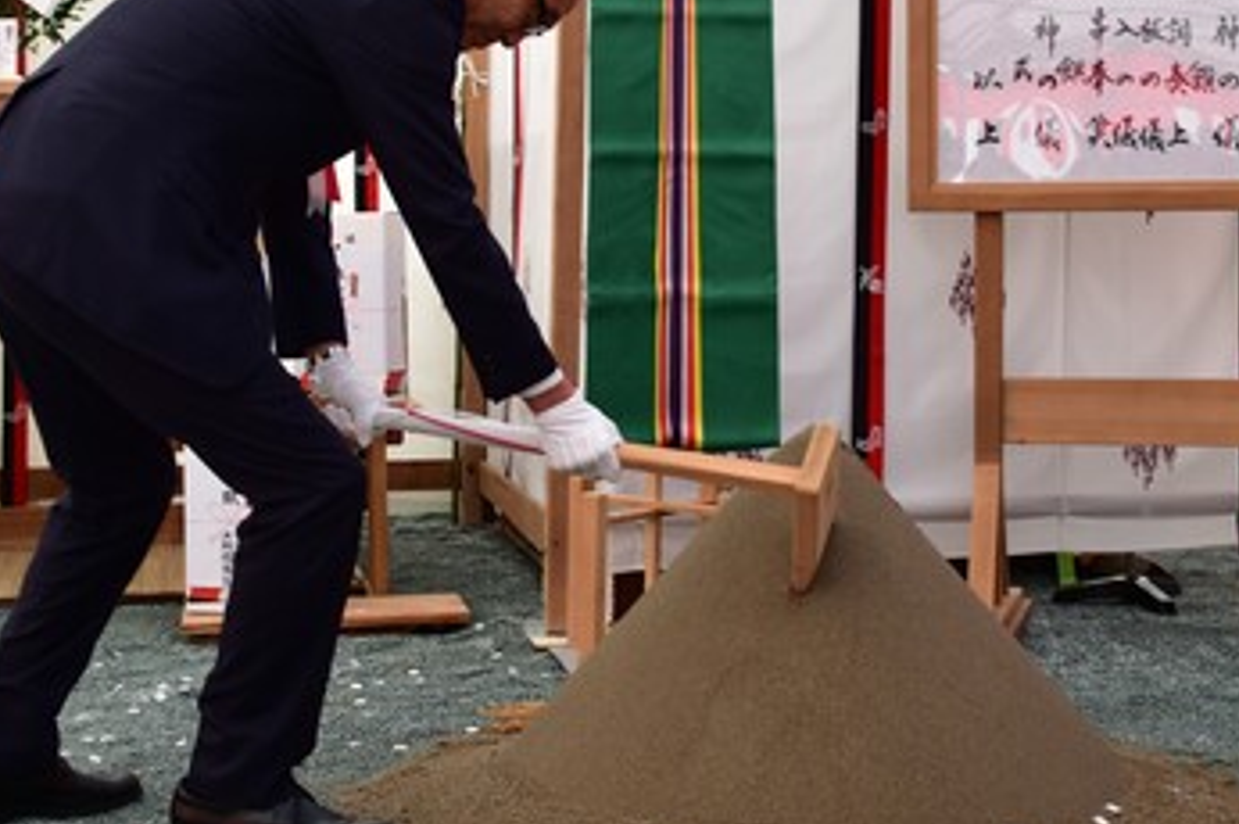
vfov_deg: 26.9
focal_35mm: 50
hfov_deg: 39.5
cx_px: 530
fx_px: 1719
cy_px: 351
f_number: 3.8
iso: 100
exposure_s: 1/20
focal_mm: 24
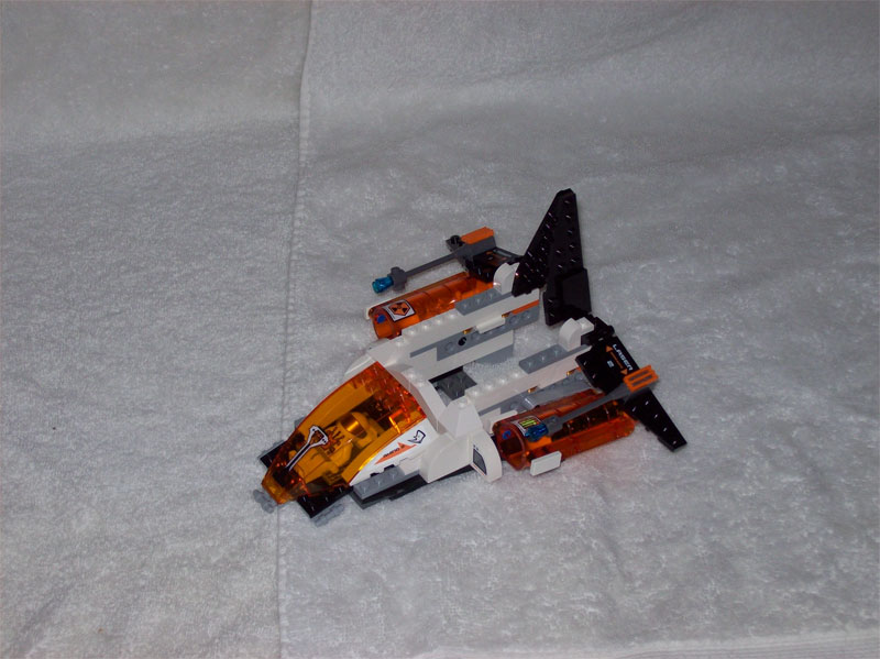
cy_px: 330
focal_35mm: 70
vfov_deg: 21.0
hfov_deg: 27.8
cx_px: 440
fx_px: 1778
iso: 80
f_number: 3.8
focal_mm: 11.6
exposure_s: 1/97.2
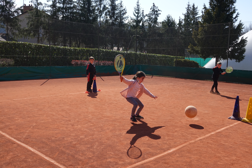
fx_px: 252
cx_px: 126
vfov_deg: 36.9
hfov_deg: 53.1
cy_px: 84
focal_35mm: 36
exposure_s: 1/800
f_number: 4
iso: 100
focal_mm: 13.31
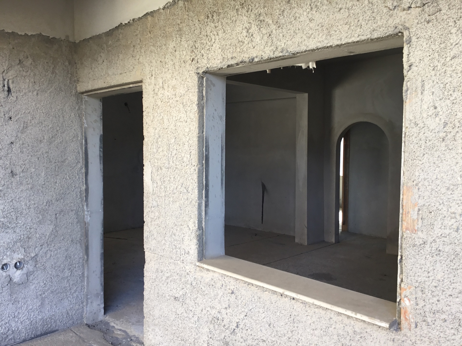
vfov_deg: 45.4
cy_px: 173
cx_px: 231
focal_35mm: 31
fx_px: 414
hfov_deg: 58.4
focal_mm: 3.3
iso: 25
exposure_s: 1/50
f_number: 2.4
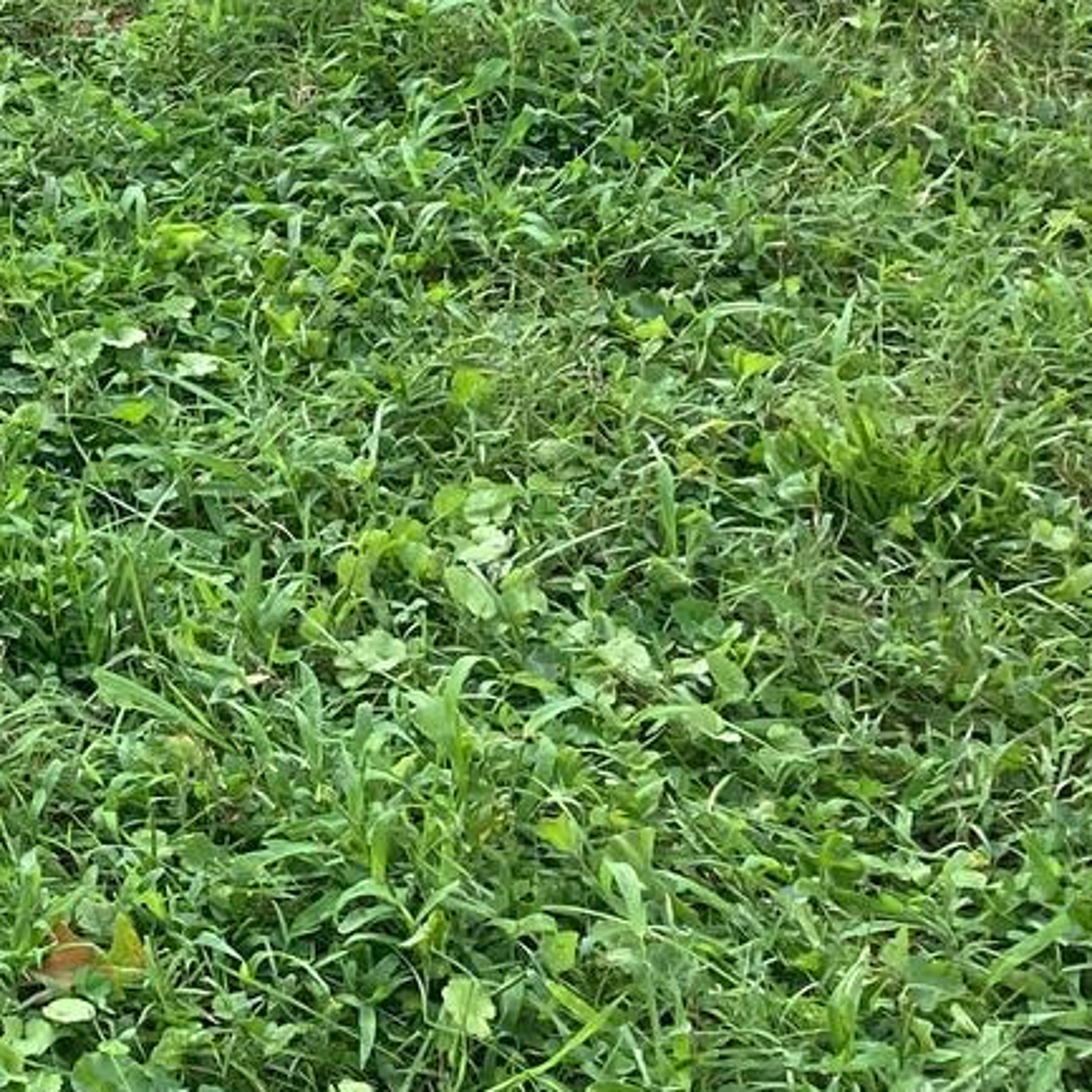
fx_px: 4176
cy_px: -752
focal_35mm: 117
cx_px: -936
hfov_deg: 13.3
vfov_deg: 13.6
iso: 20
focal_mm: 3.99
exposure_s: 1/284
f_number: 1.8
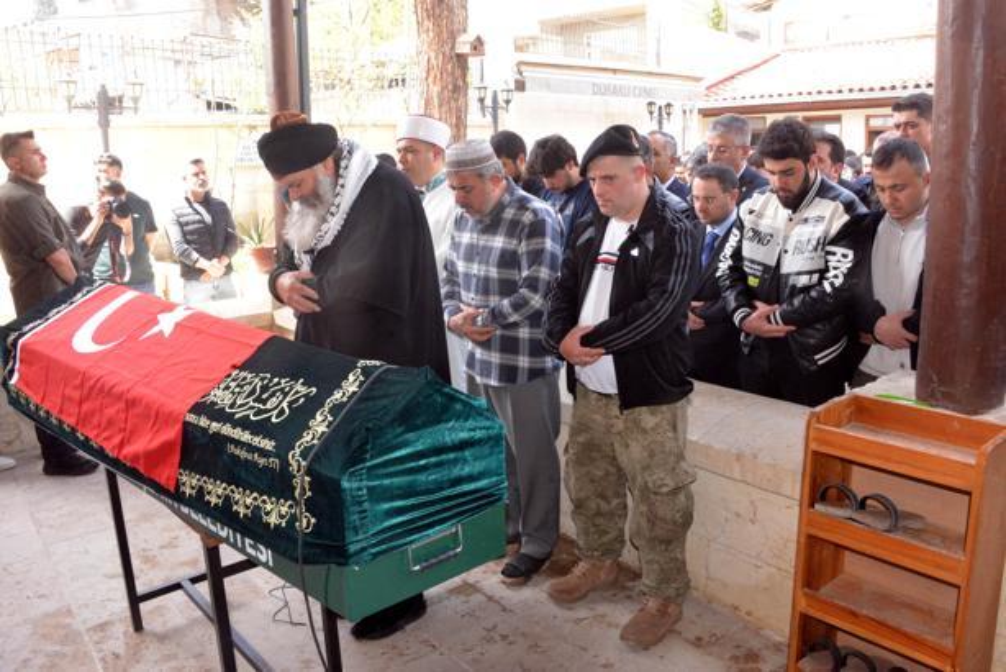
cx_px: 503
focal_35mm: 28
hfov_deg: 65.4
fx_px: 783
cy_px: 336
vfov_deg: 46.4
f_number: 13
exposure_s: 1/200
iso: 5000
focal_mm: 28
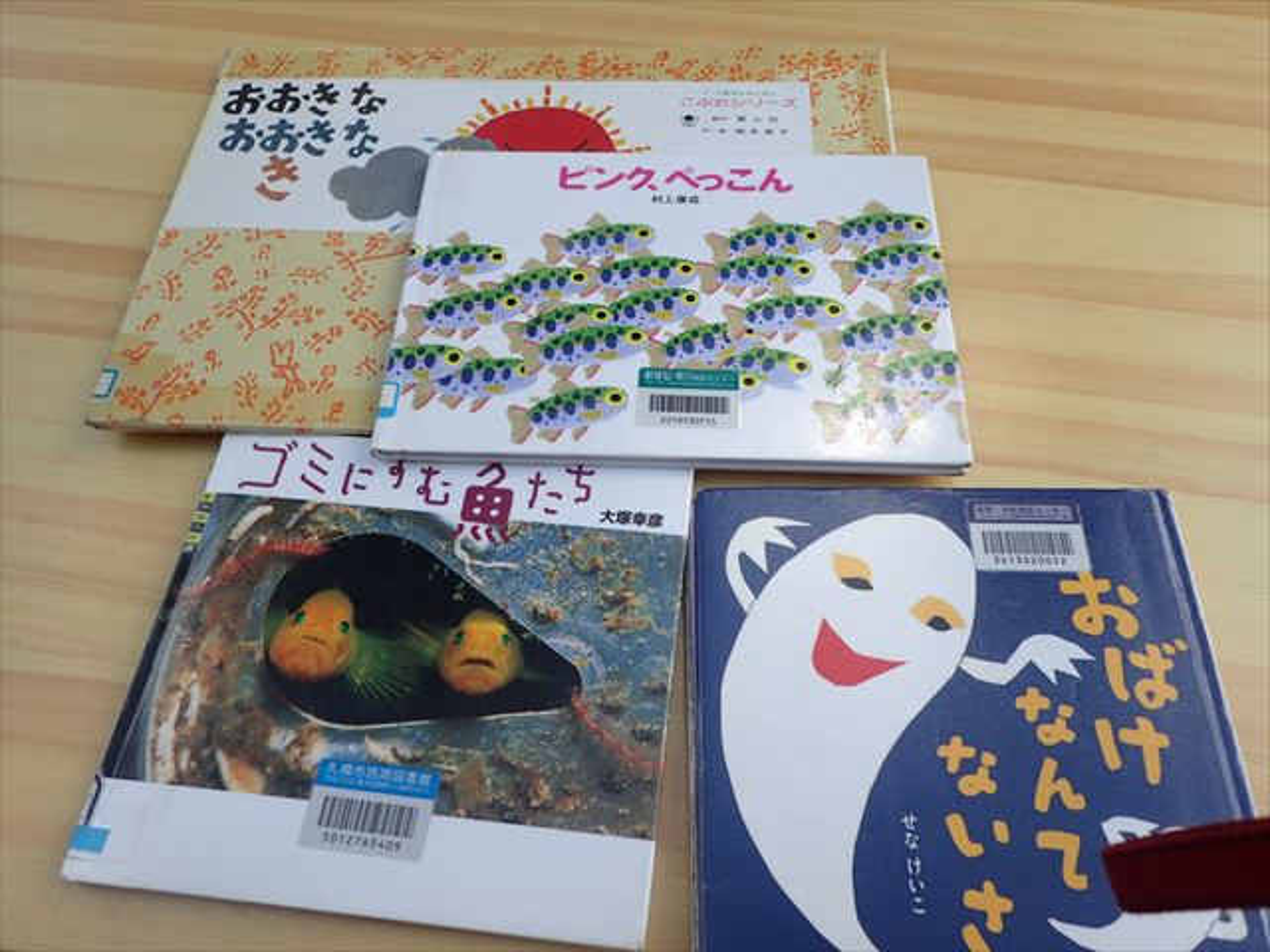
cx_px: 635
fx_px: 917
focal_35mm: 25
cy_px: 476
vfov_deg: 54.9
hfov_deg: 69.4
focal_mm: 4.5
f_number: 2.8
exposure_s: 1/800
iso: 100
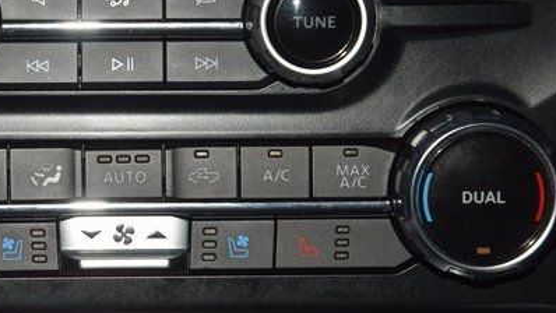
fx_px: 2610
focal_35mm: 177
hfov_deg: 12.1
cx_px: 115
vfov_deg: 6.9
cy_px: 115
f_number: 8
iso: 100
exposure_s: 1/125
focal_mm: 70
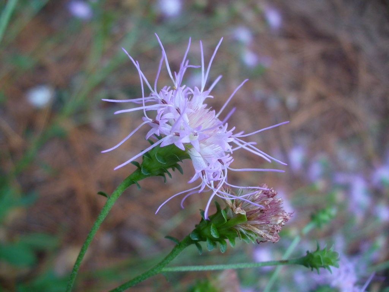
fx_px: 416
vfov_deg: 38.7
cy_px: 146
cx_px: 194
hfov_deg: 50.1
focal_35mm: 37
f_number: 2.8
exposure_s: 1/60
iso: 80
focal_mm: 6.1
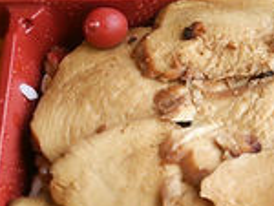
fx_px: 634
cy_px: 126
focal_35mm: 80
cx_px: 243
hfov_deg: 23.8
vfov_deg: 18.5
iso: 40
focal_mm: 4.06
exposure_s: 1/67
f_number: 1.94
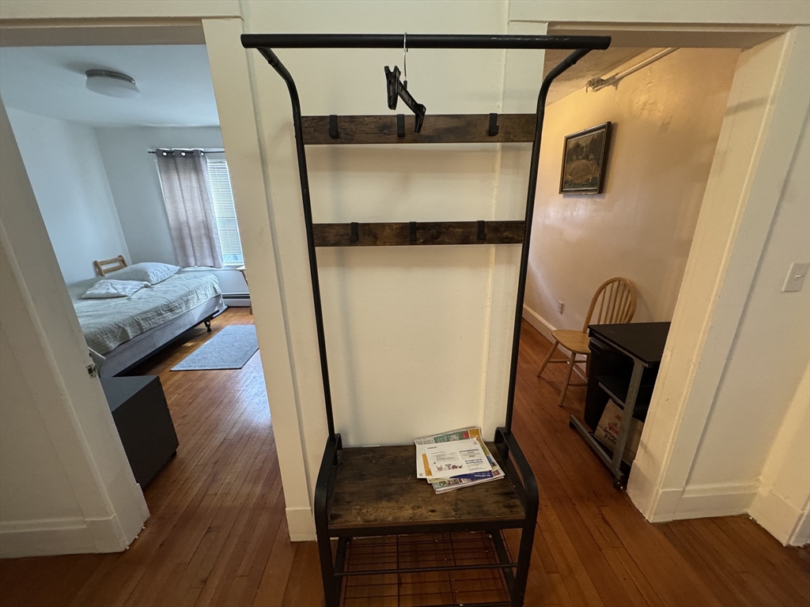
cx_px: 405
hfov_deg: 102.1
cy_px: 304
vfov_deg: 85.7
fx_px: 328
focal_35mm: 14
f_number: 2.2
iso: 320
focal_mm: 2.22
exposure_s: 1/60
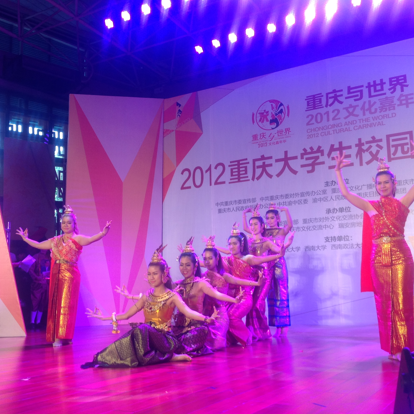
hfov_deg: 40.0
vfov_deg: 40.0
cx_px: 193
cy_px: 205
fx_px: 568
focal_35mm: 42
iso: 50
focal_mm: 4.28
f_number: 2.4
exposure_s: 1/40
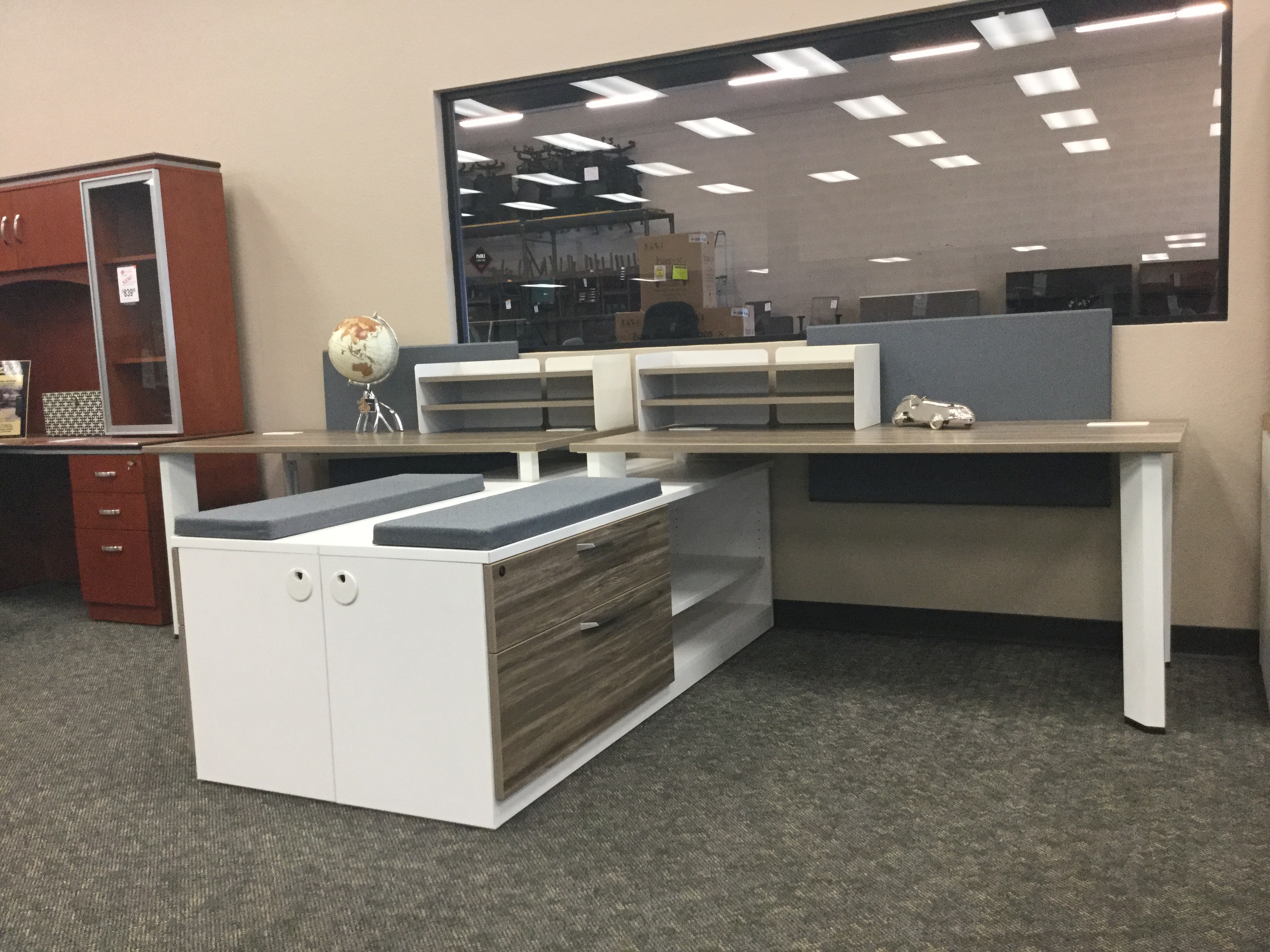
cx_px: 635
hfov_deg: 58.4
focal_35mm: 31
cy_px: 476
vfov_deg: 45.4
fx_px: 1137
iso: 125
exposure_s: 1/30
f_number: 2.4
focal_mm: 3.3
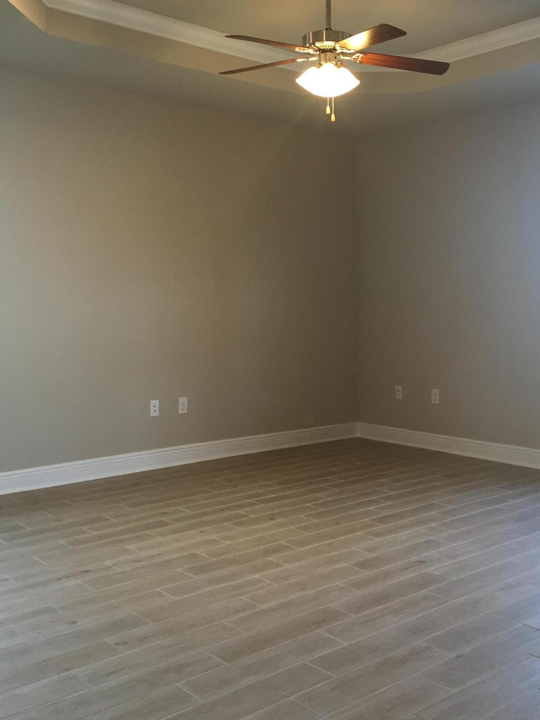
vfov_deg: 48.5
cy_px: 268
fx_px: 790
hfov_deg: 37.6
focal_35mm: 38
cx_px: 322
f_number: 2.2
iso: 40
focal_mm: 4.15
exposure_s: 1/30
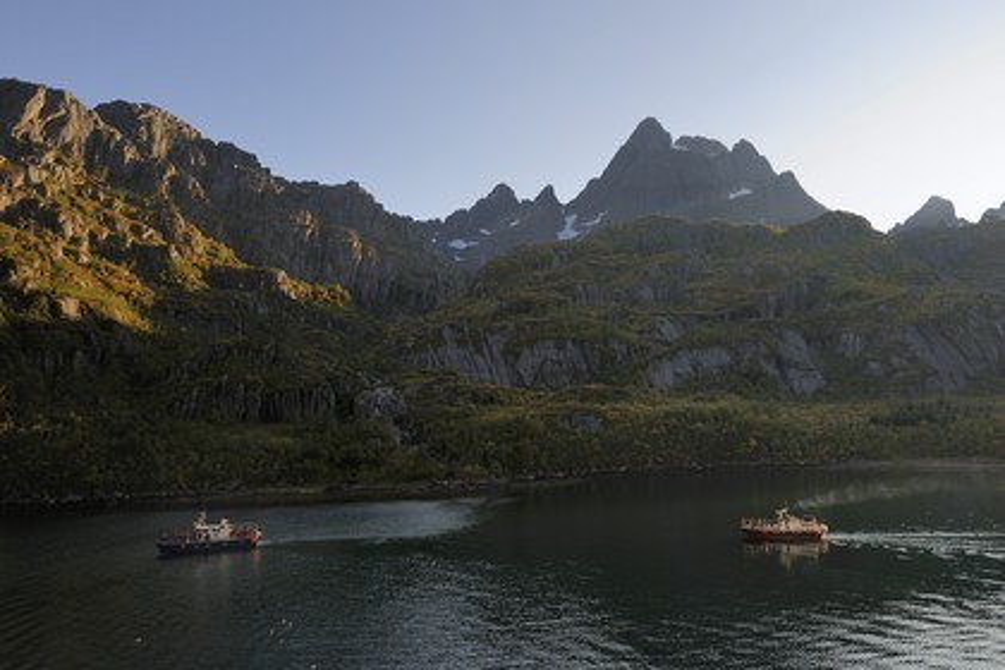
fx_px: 810
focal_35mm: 29
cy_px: 335
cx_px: 502
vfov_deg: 45.0
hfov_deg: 63.7
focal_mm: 29
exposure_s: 1/160
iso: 200
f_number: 9
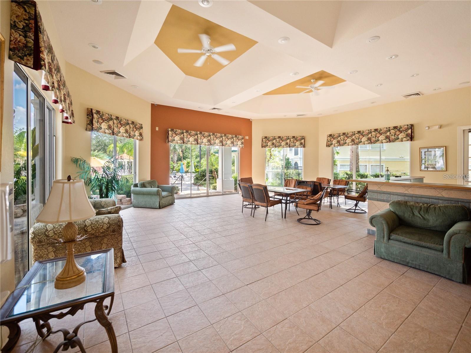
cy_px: 176
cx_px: 236
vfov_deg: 85.7
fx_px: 190
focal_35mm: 14
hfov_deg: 102.1
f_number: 4
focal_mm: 7
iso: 250
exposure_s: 1/60
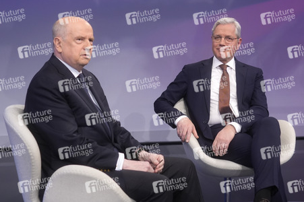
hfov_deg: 43.6
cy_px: 101
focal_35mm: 45
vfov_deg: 29.8
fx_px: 380
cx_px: 152
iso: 640
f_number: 2.2
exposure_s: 1/250
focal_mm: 30
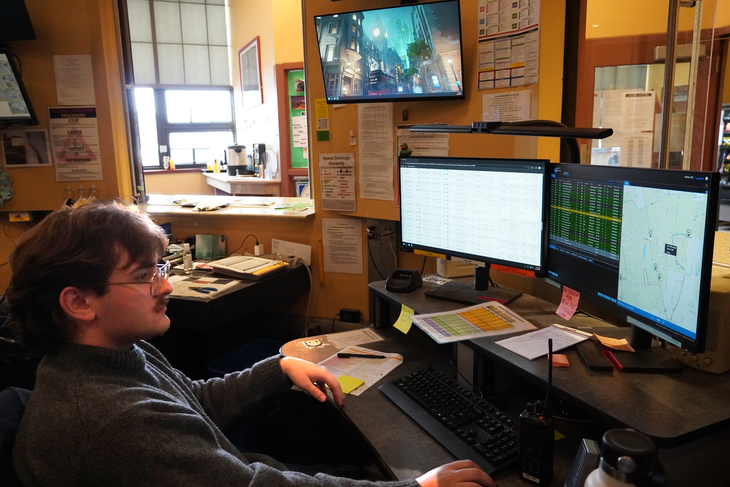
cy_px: 244
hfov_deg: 67.4
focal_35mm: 27
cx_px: 365
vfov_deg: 47.9
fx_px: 547
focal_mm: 18
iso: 3200
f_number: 3.5
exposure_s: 1/160
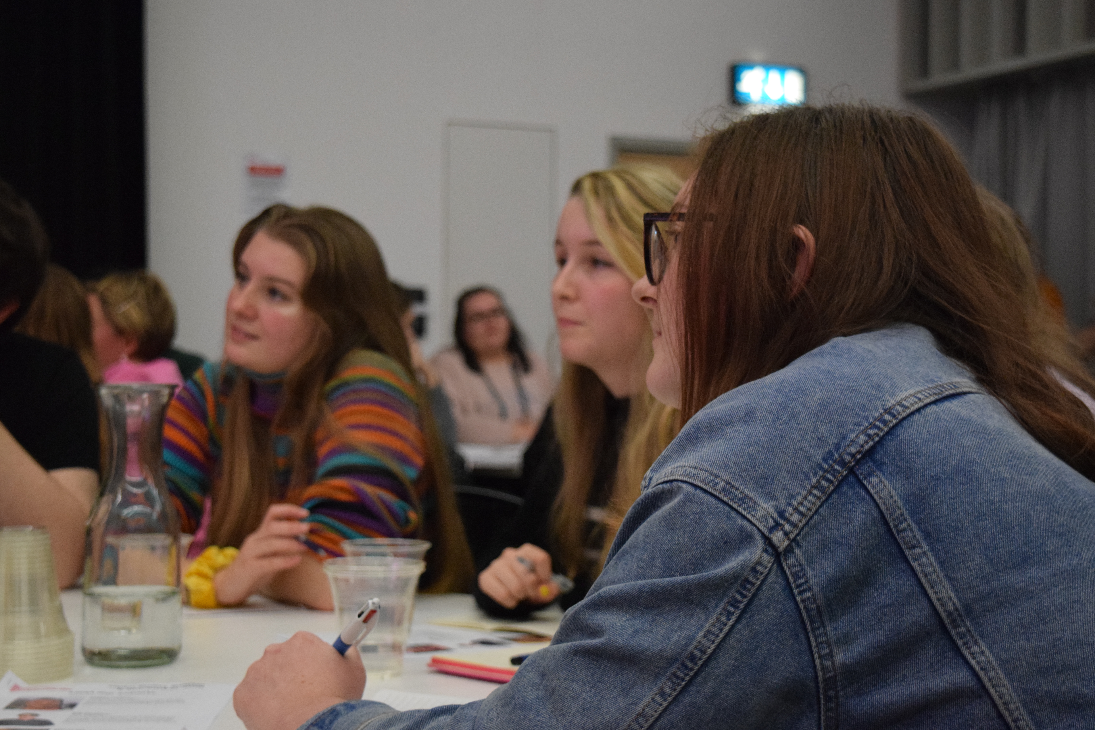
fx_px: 1916
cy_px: 365
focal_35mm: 63
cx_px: 548
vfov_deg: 21.6
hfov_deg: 31.9
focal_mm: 42
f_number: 5.6
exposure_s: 1/60
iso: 3200
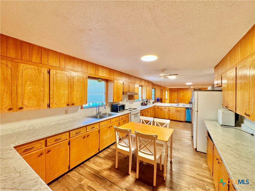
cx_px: 128
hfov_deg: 102.1
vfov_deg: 85.7
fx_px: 103
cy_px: 96
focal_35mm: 14
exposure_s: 1/60
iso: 500
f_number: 2.2
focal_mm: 2.22
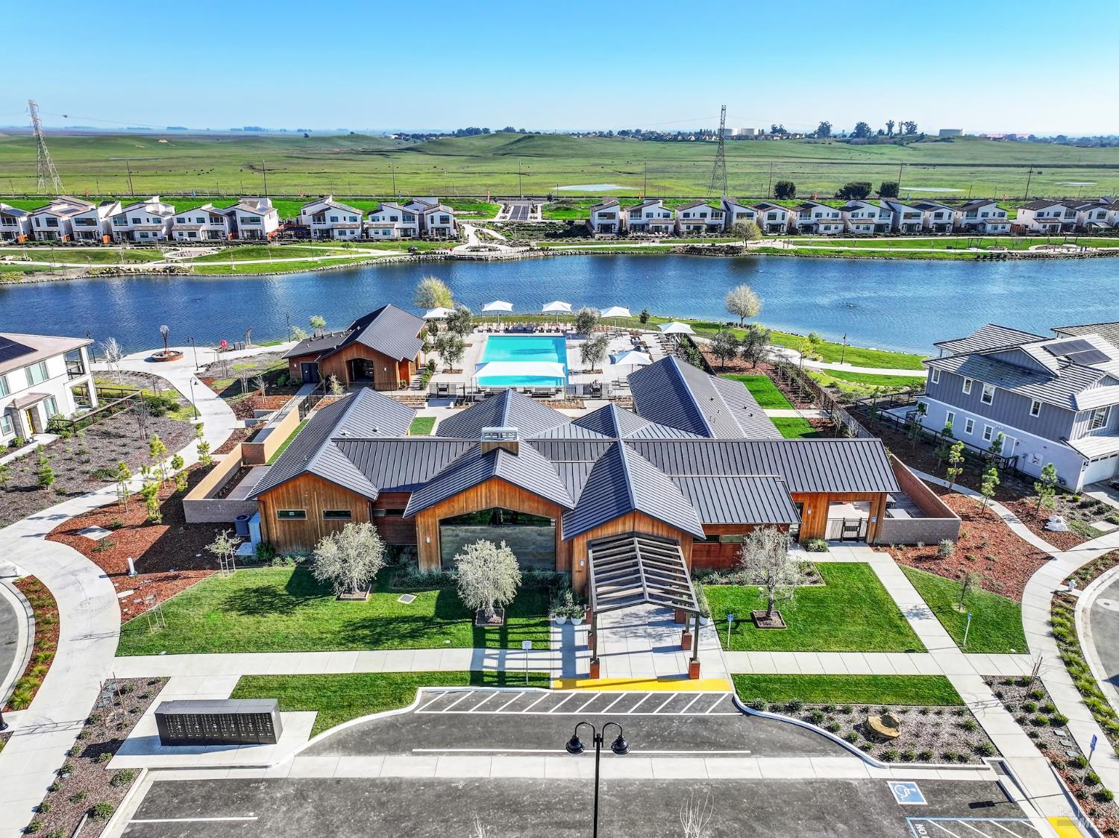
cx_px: 560
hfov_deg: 71.6
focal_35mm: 24
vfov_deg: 56.8
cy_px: 419
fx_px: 776
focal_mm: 12.3
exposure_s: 1/1600
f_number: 2.8
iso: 200
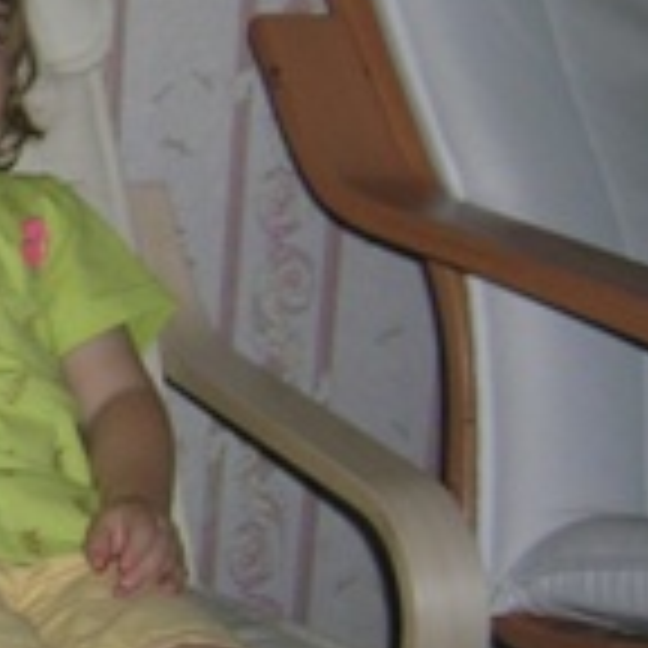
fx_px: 2732
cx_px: -652
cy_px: 243
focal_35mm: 129
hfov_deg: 12.0
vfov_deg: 13.5
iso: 50
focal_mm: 5.4
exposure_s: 1/60.1
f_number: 2.8
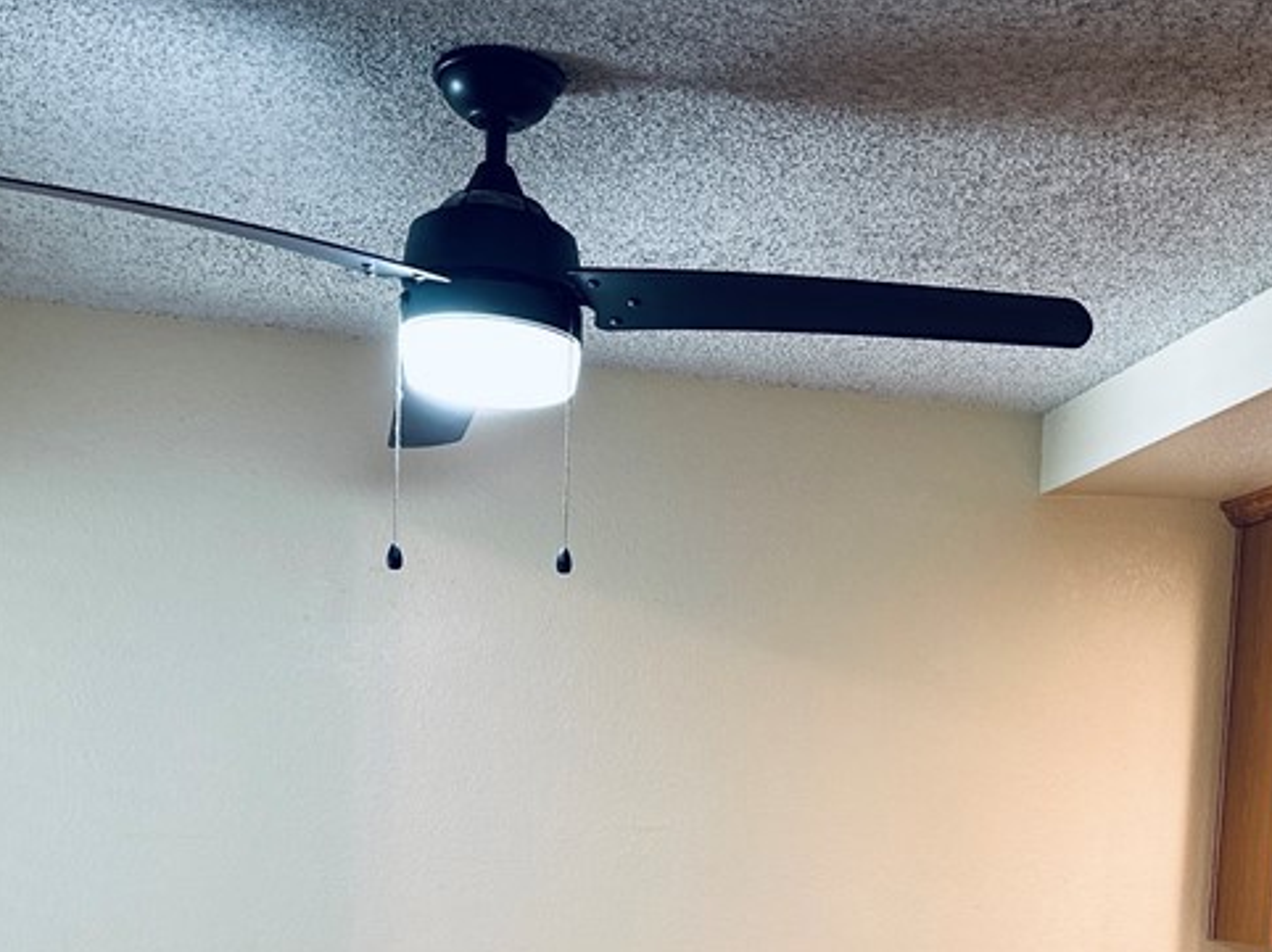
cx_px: 789
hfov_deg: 37.3
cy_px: 981
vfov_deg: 26.8
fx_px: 1873
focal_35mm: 51
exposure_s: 1/60
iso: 160
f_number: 1.78
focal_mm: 6.86
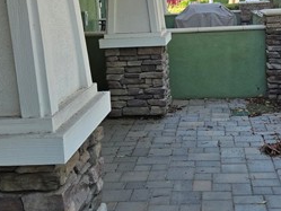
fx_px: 479
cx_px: 192
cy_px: 58
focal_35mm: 59
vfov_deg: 24.6
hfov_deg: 32.4
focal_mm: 5.4
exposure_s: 1/475
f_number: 1.8
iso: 25
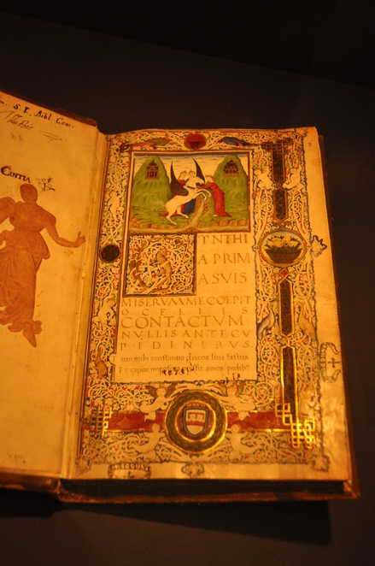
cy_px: 283
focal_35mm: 44
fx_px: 682
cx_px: 188
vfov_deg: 45.0
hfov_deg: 30.7
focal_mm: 29
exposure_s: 1/40
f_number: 4
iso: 1600
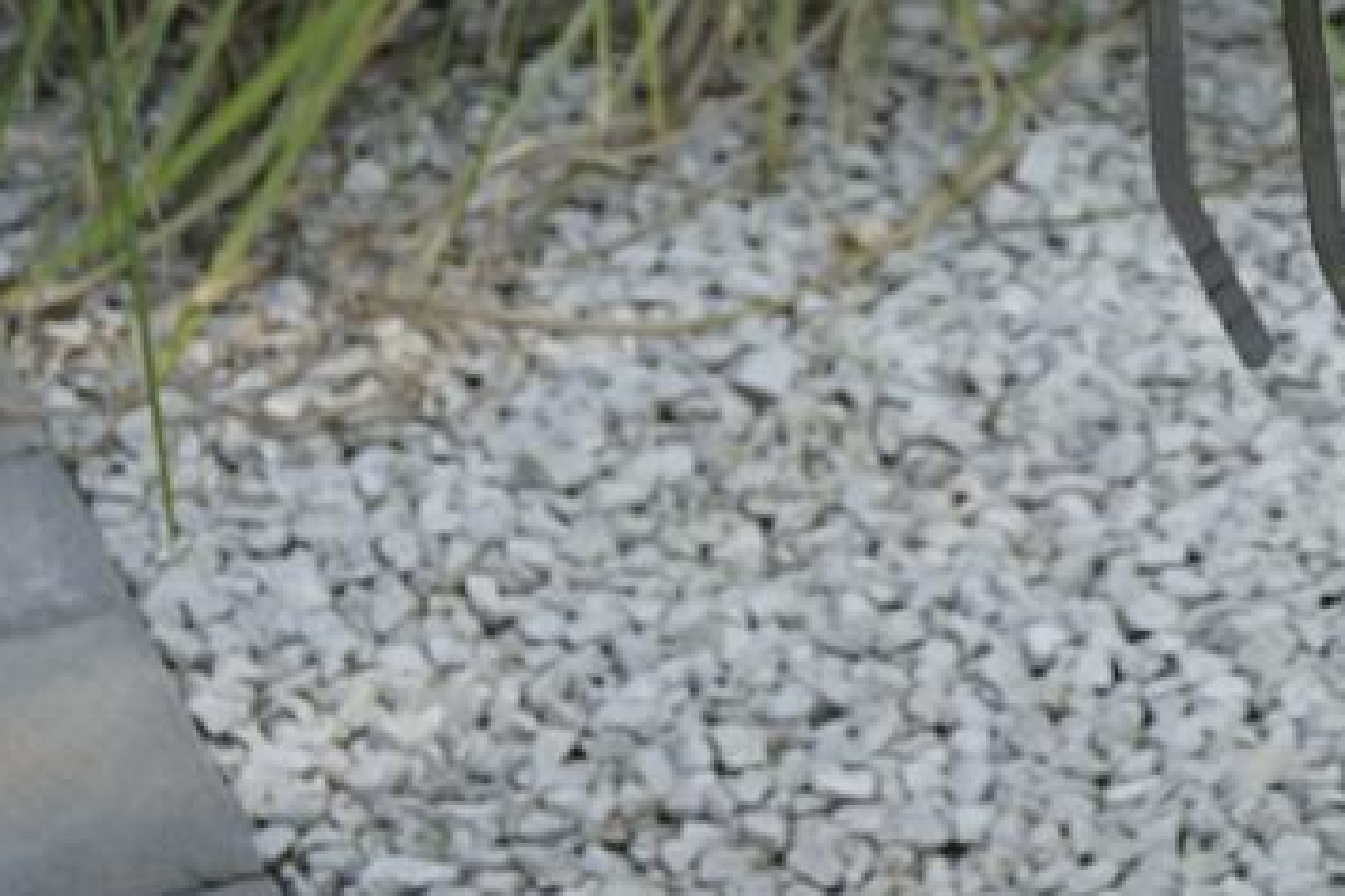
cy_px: 265
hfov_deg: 10.0
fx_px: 6768
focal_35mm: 181
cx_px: 3124
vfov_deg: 7.6
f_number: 3.5
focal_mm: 33.6
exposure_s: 1/250
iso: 100
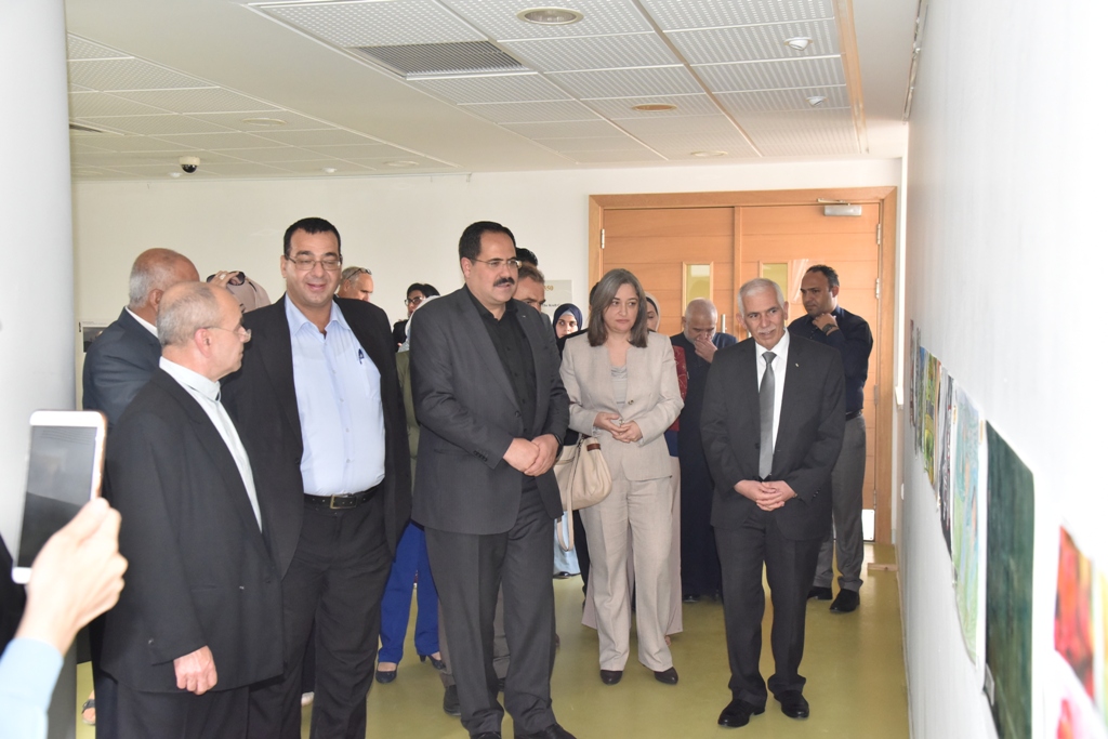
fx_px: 1170
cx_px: 554
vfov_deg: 35.1
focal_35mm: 38
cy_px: 370
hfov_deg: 50.7
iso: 3200
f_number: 7.1
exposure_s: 1/160
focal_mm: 38
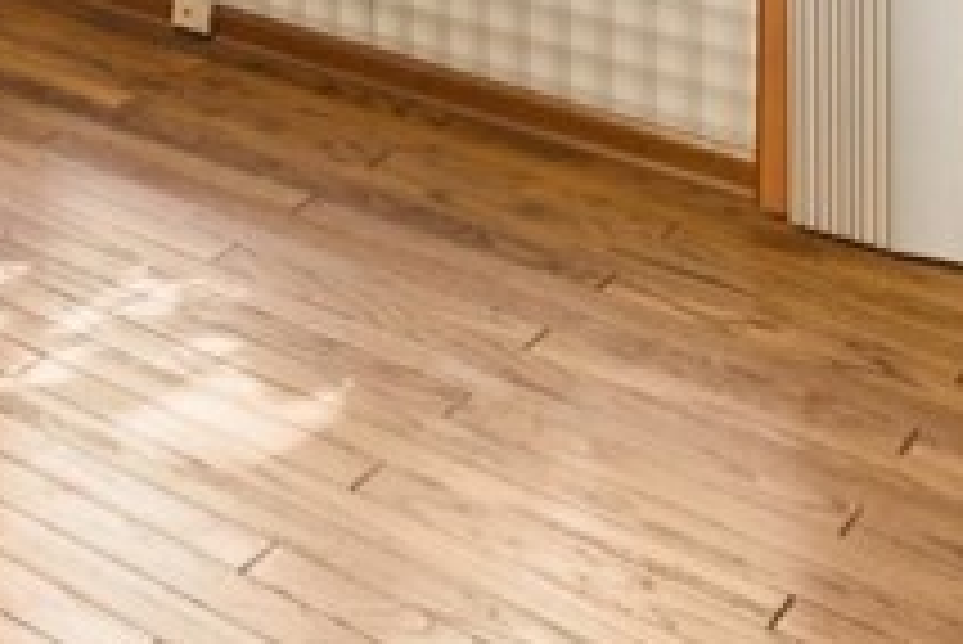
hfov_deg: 21.8
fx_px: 1900
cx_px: -612
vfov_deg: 15.3
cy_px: -660
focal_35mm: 71
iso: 320
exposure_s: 1/8
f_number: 3.5
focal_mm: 14
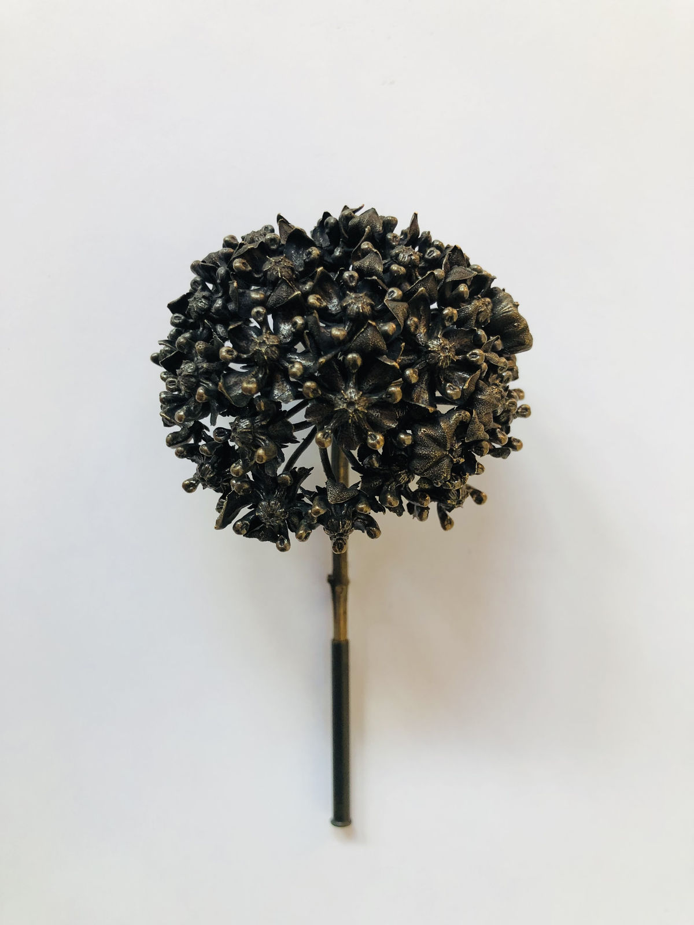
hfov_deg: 49.7
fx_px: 748
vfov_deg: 63.4
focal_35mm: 28
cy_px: 462
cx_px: 347
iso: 20
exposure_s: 1/30
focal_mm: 3.99
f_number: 1.8
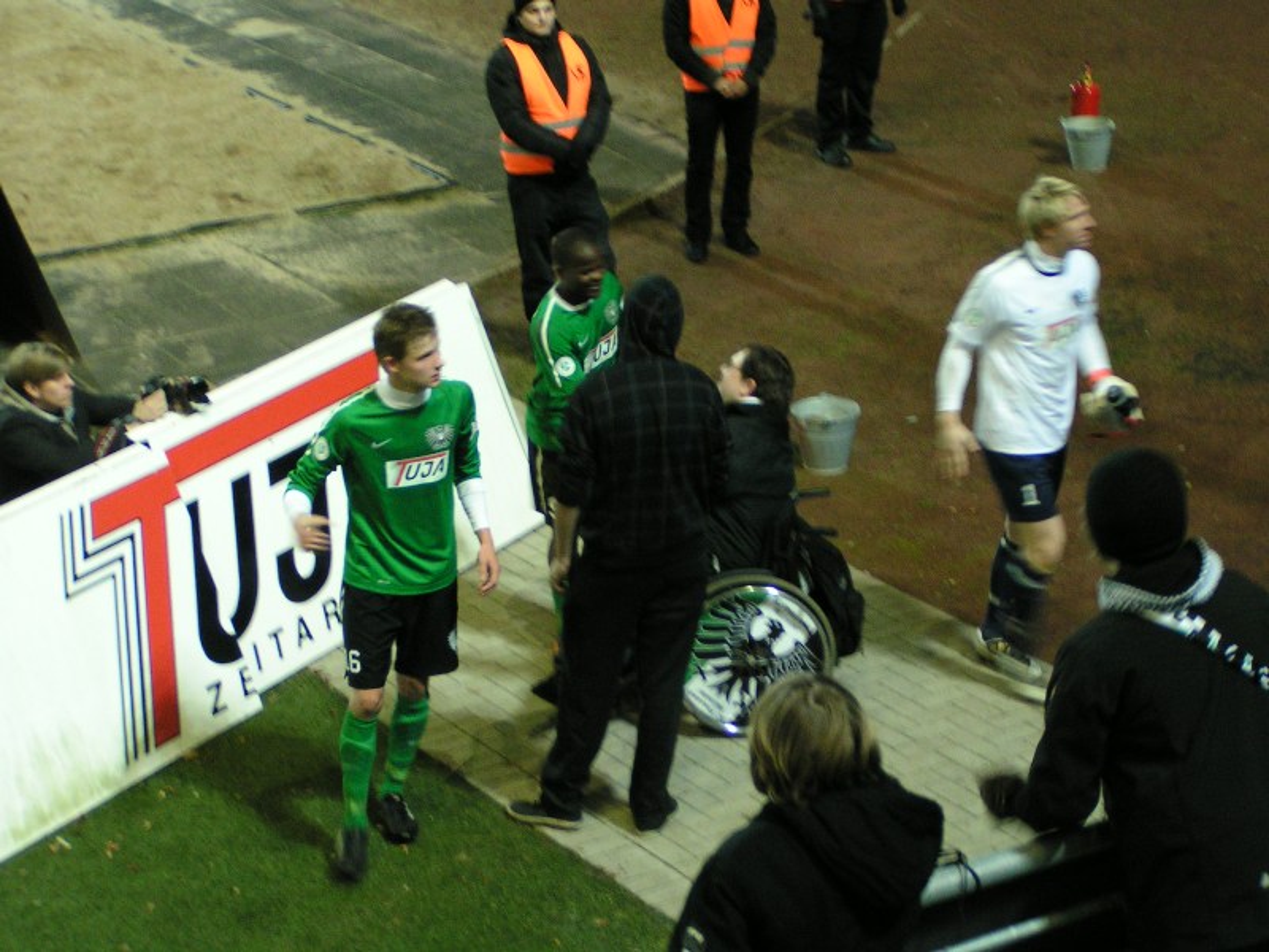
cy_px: 476
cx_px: 634
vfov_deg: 16.2
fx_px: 3336
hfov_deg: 21.5
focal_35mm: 91
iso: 200
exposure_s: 1/20
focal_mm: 13.9
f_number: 3.2
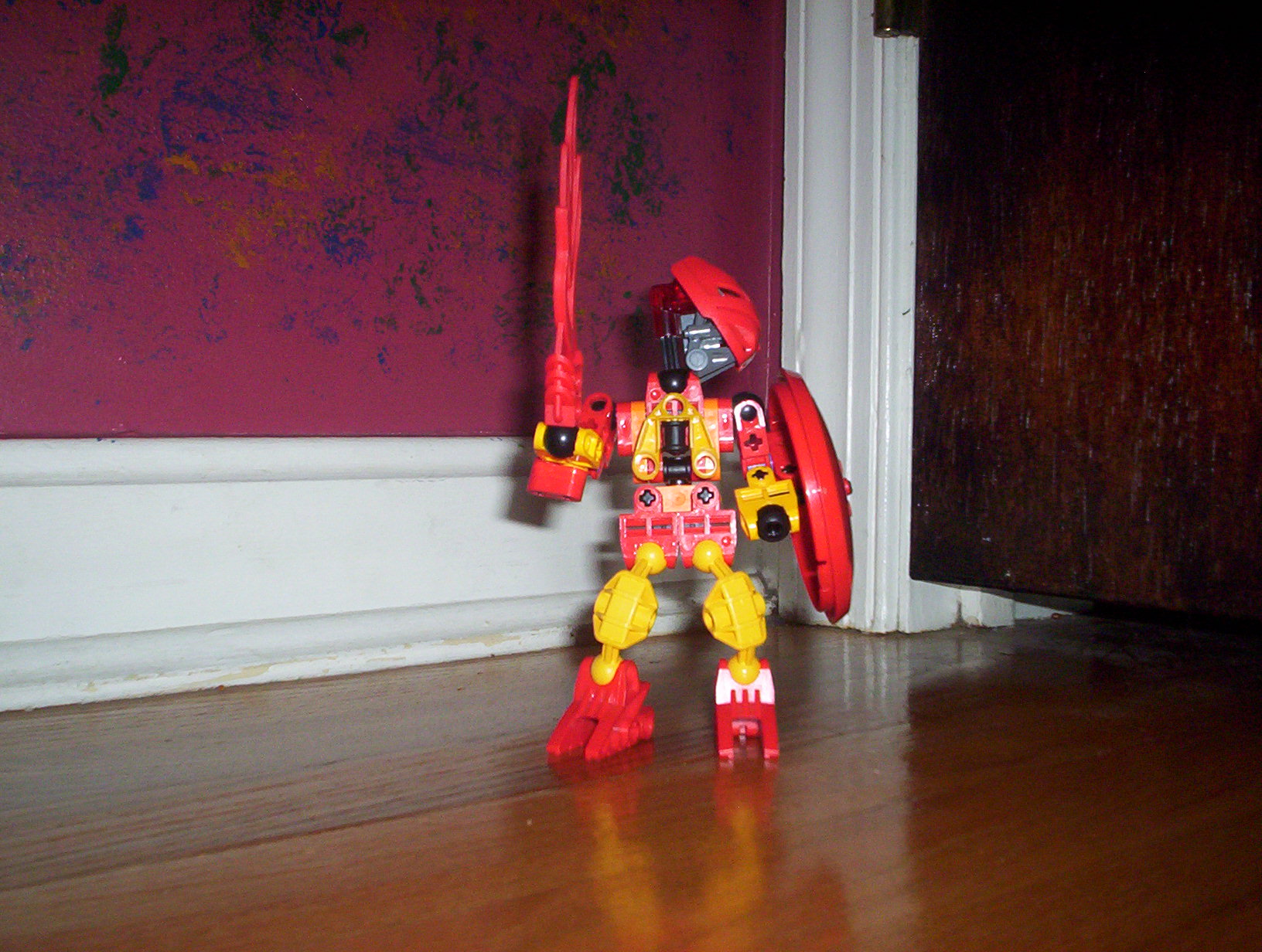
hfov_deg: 48.9
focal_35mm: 38
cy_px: 476
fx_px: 1389
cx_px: 631
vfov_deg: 37.9
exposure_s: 1/60
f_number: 4.5
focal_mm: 4.99
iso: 140
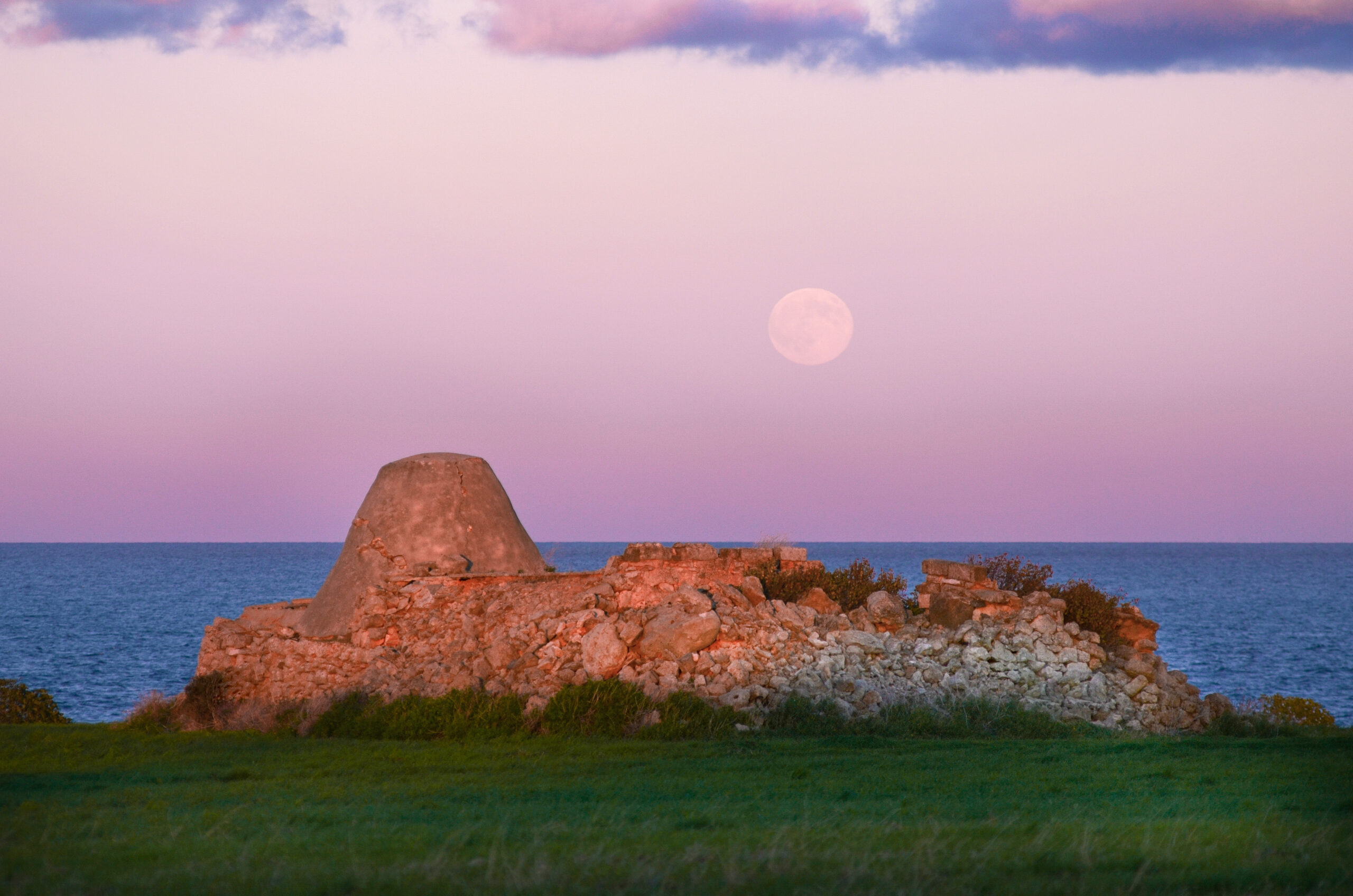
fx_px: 8158
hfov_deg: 9.5
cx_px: 676
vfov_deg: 6.3
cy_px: 448
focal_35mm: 218
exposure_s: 1/1250
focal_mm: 145
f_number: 3.5
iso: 200
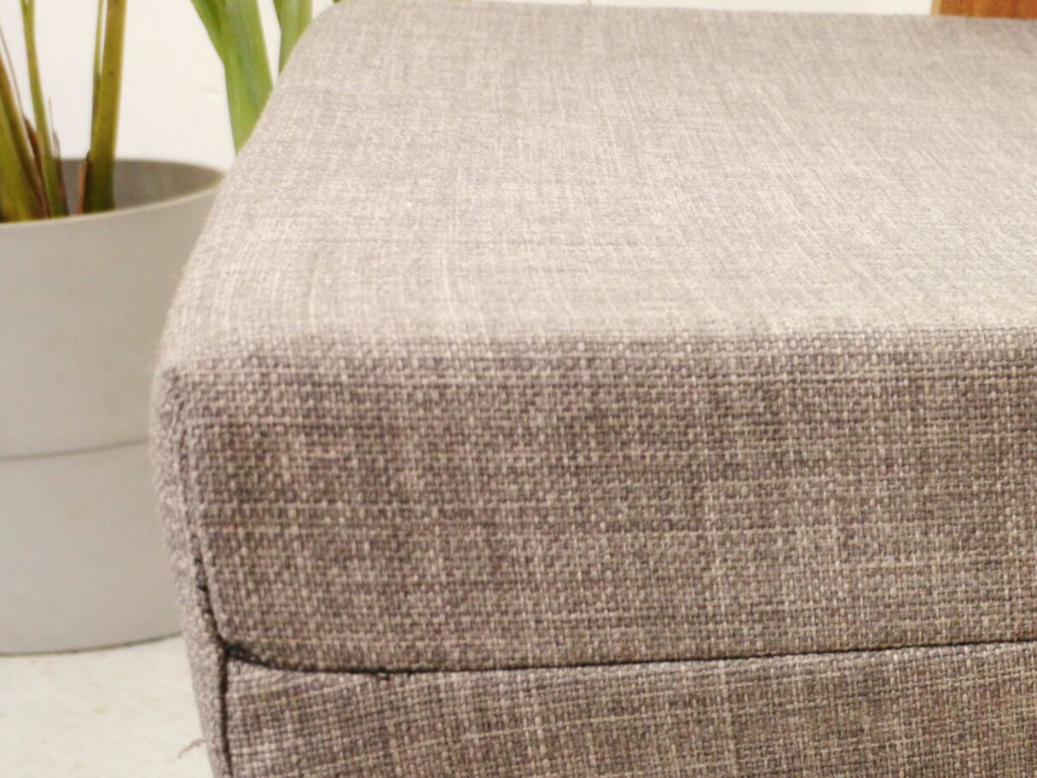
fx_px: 2427
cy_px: 1099
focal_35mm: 81
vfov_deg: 16.8
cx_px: 1434
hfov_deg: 21.3
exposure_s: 1/100
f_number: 1.8
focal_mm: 5.58
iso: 100
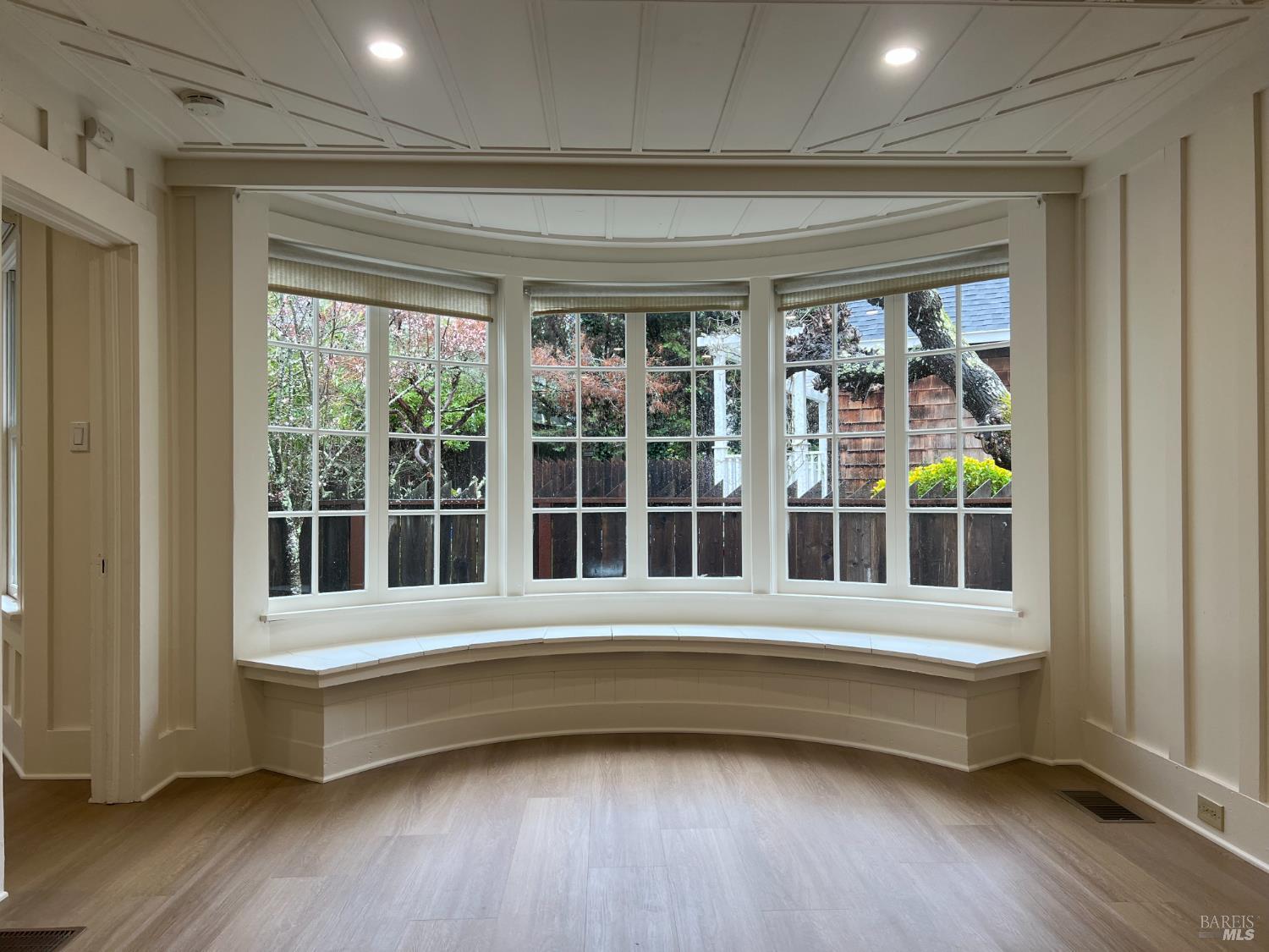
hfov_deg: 67.3
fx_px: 953
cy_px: 476
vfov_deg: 53.1
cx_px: 634
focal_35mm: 26
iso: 50
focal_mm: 5.7
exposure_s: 1/120
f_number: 1.5
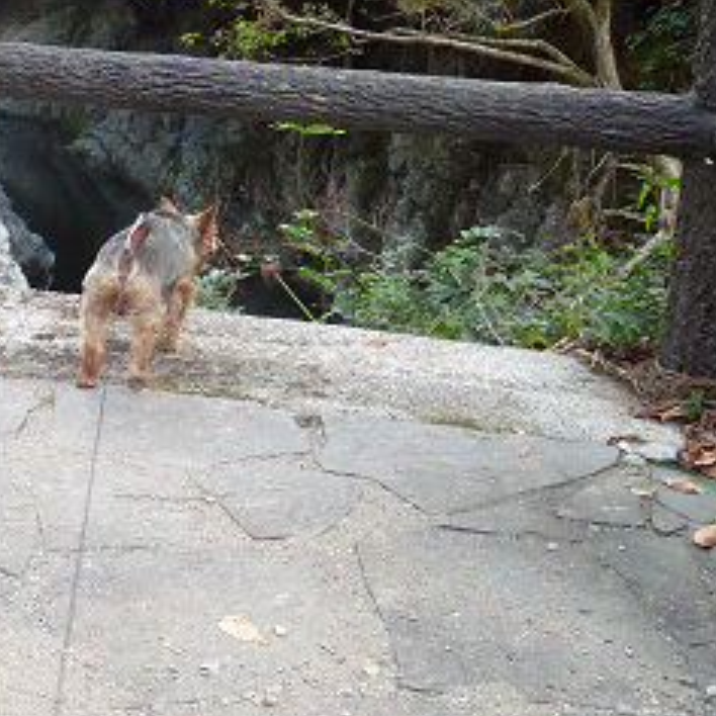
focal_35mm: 59
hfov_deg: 28.8
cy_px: 211
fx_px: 1381
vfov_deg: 28.8
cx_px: 214
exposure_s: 1/200
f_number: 2.8
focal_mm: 4.8
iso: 200
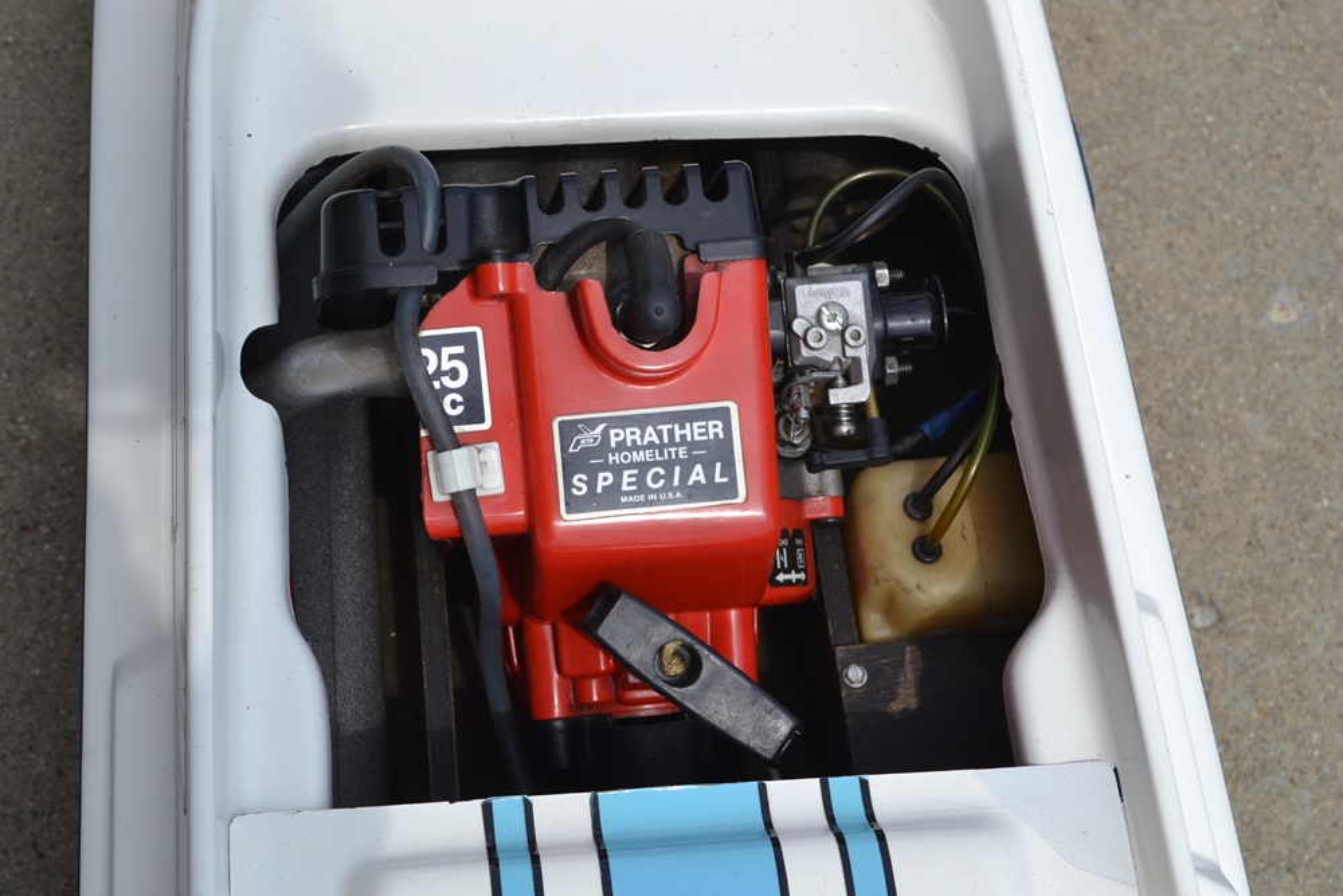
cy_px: 448
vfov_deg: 23.8
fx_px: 2127
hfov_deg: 35.0
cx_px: 672
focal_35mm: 57
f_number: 7.1
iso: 100
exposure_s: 1/200
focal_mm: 38
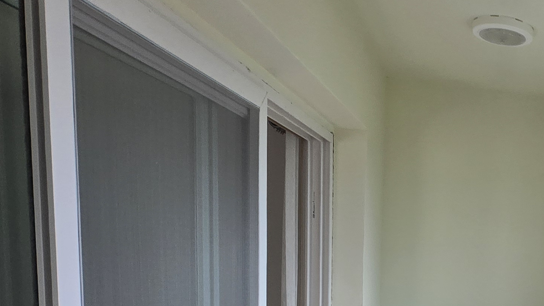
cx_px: 590
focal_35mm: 39
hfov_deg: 41.7
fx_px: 563
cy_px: 320
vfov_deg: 28.2
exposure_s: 1/252
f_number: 2.2
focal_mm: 1.7
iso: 25
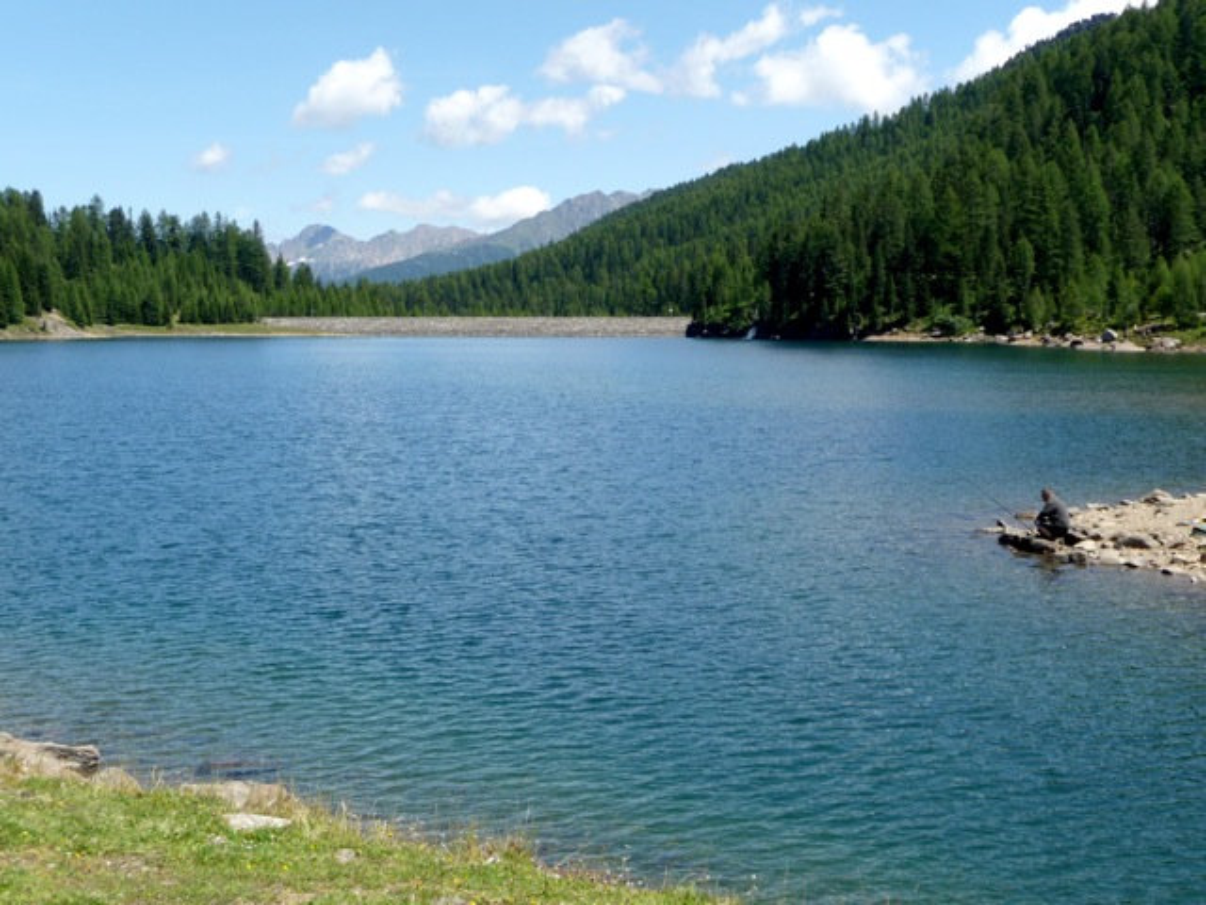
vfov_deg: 29.1
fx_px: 1742
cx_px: 603
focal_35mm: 50
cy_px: 452
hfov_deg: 38.2
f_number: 4.2
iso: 100
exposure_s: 1/500
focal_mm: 8.5
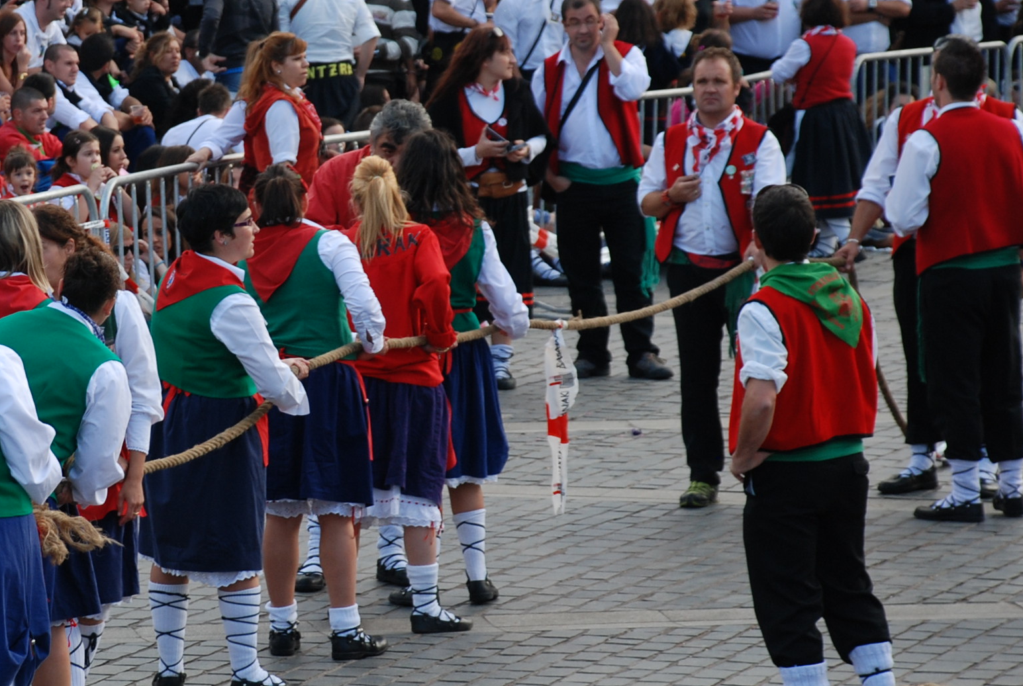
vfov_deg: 5.5
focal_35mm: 253
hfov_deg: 8.1
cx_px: 134
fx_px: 7204
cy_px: 320
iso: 220
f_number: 5.6
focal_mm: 90
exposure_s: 1/125
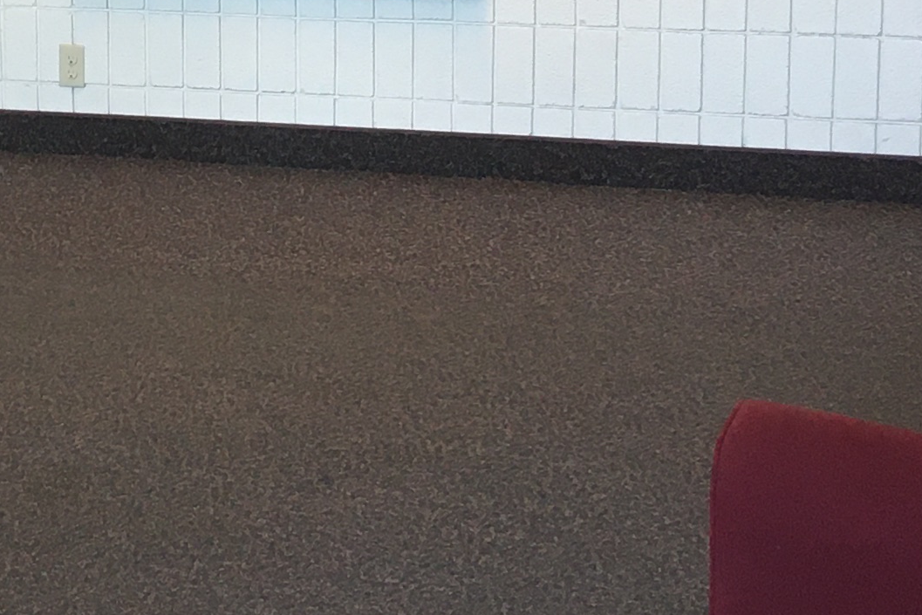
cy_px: 95
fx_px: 2945
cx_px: -113
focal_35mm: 115
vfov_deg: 11.9
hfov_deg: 17.2
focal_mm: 4.15
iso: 50
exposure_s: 1/30
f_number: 2.2
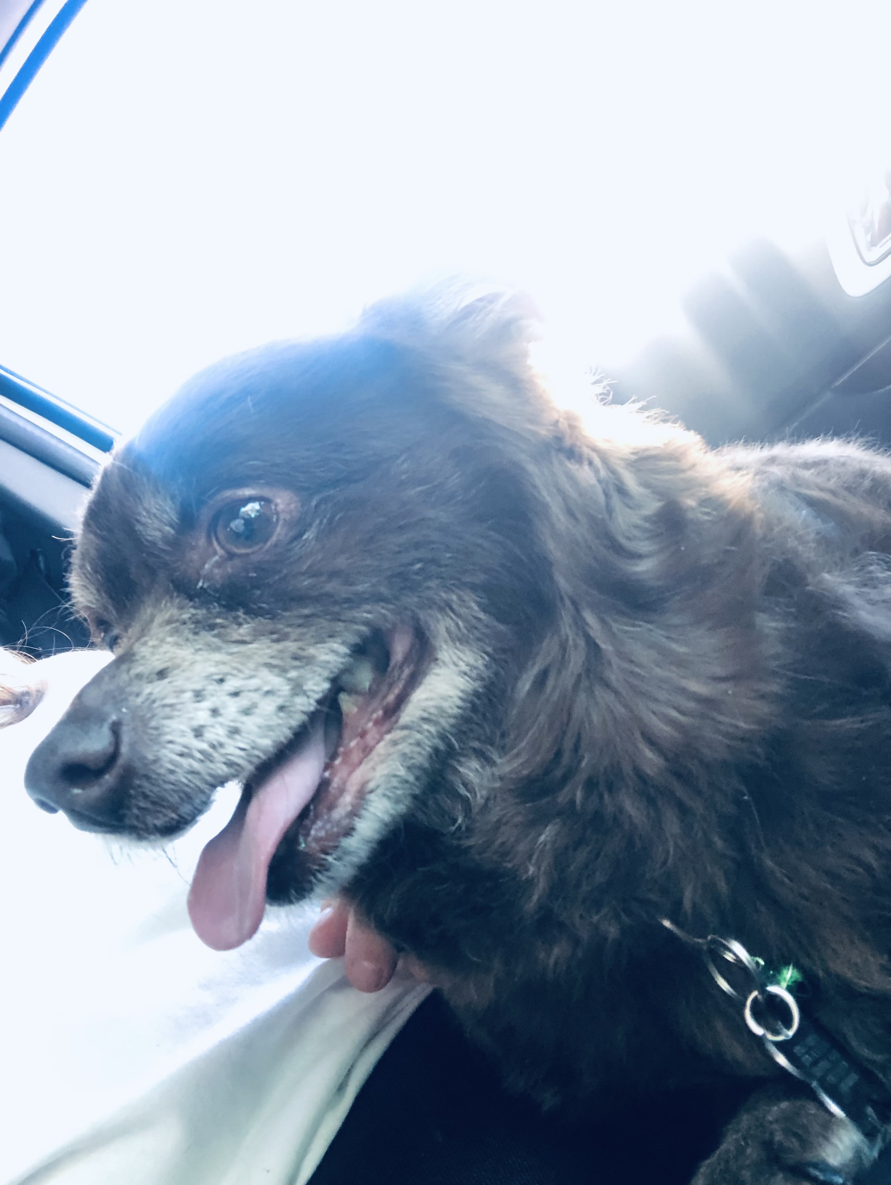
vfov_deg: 56.8
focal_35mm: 32
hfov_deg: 44.2
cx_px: 446
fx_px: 1097
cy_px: 592
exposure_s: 1/60
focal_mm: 2.87
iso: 160
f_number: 2.2
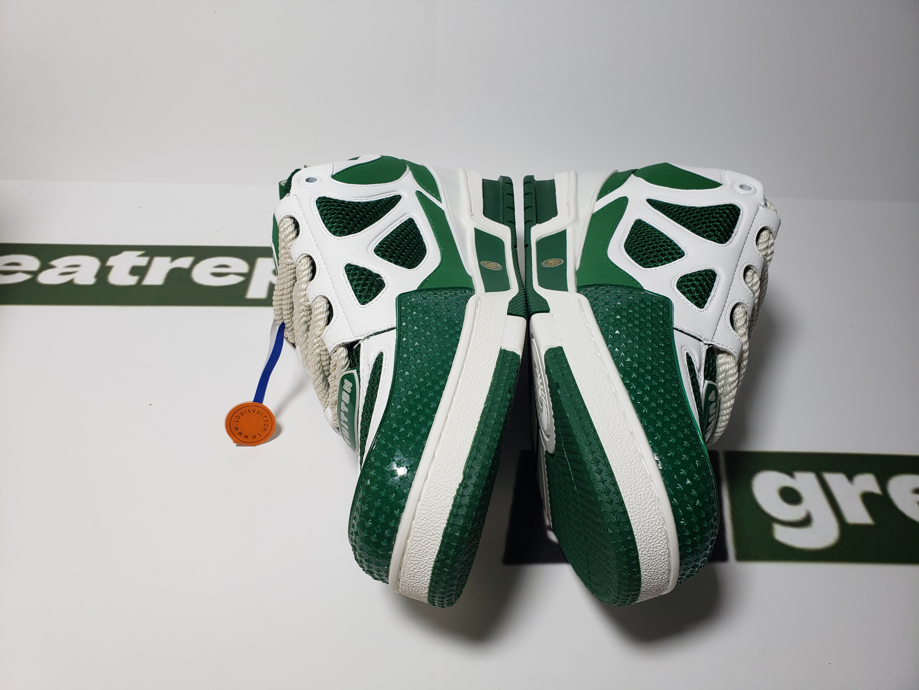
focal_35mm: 26
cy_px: 345
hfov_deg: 67.3
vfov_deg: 53.1
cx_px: 460
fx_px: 690
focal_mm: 4.3
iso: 50
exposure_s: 1/289
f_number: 2.4
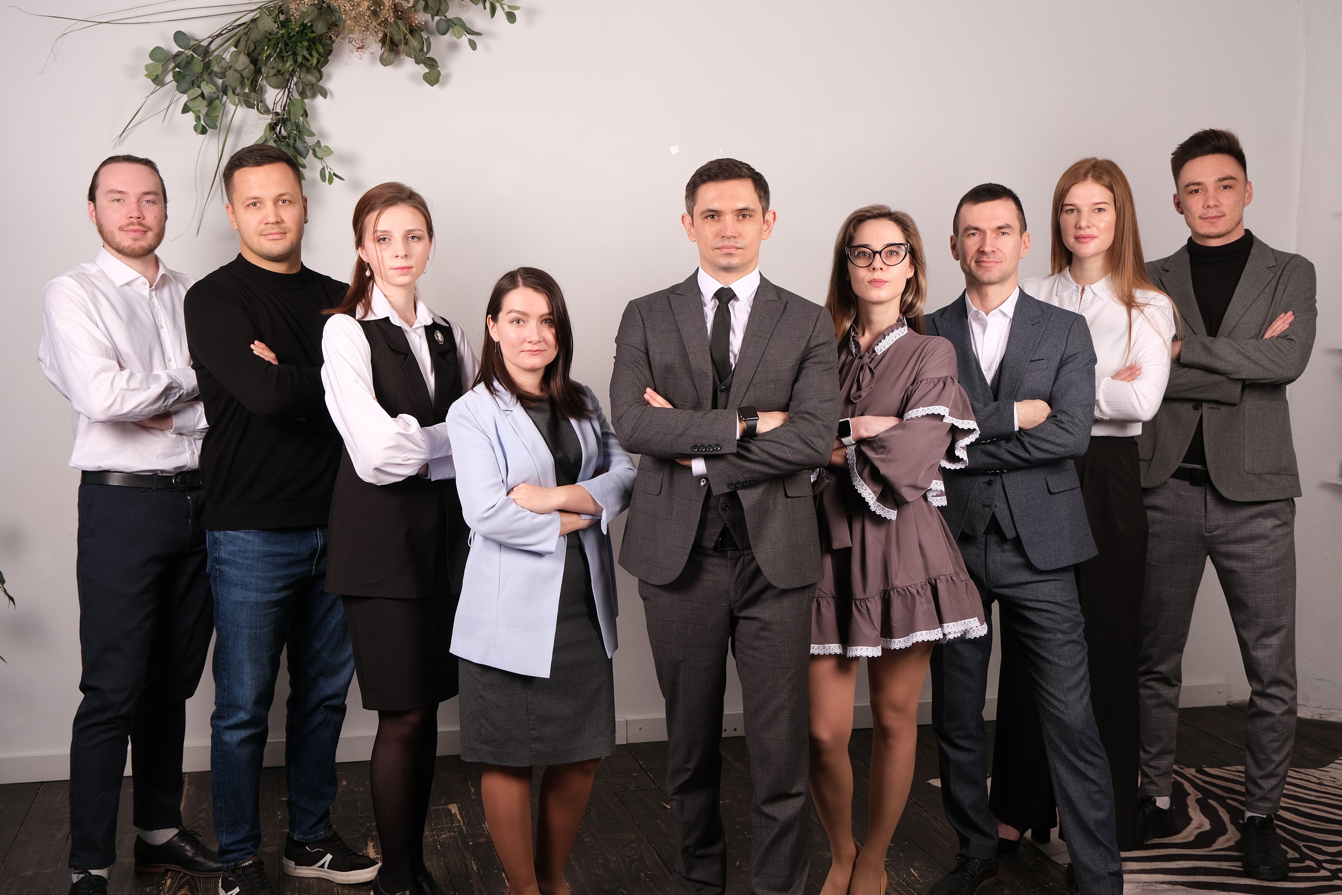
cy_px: 448
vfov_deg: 35.9
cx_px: 671
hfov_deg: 51.9
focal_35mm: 37
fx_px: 1379
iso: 160
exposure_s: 1/125
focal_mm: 24.7
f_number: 5
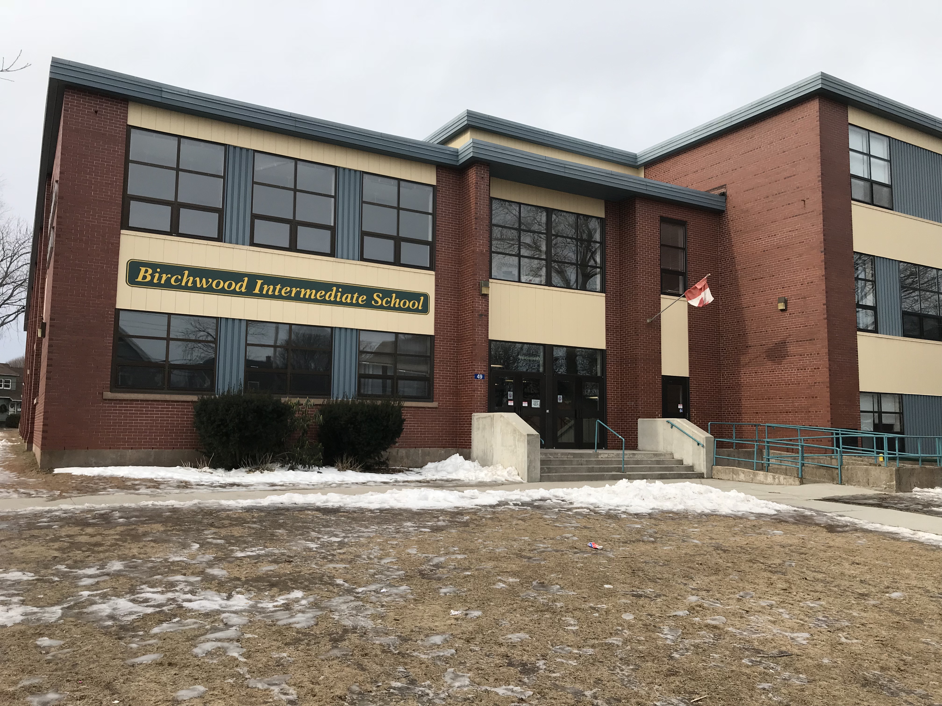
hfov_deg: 63.4
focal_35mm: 28
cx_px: 471
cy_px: 353
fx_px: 762
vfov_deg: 49.7
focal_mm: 3.99
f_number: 1.8
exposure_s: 1/1429
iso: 20
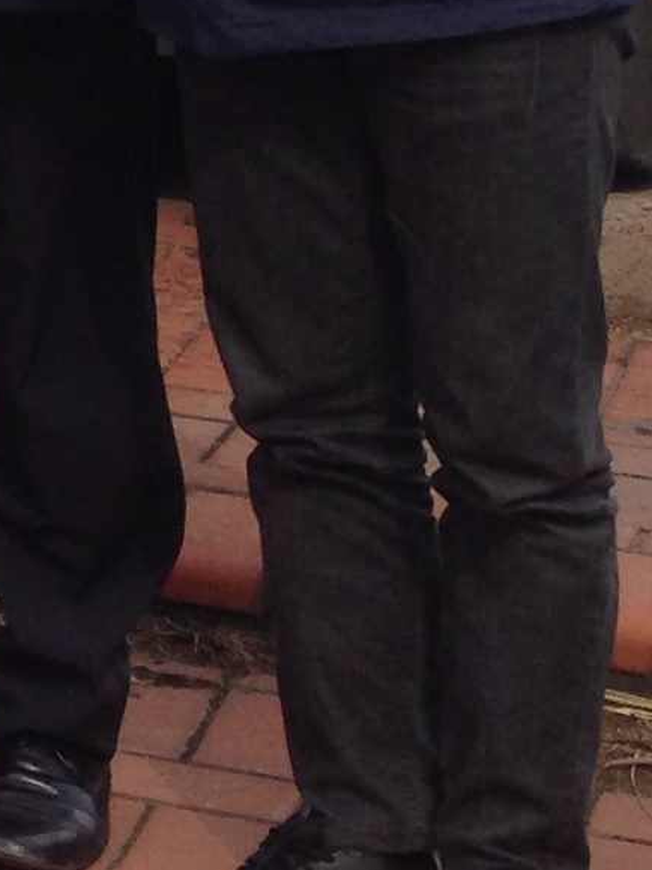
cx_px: -1390
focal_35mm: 186
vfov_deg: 10.2
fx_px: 4673
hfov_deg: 7.0
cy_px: -585
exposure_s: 1/786
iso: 50
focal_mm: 4.12
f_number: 2.4
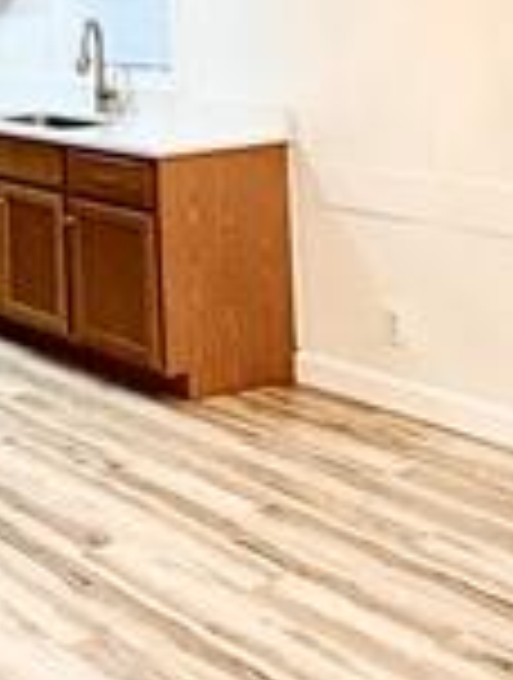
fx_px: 1397
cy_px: -86
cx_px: -184
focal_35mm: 71
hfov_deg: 19.0
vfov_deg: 25.2
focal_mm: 2.22
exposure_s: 1/120
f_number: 2.2
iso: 320
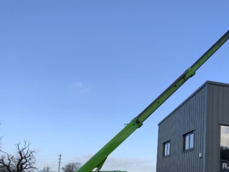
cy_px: 131
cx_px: 178
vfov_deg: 29.2
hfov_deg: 37.7
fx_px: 324
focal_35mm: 49
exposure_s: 1/898
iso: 16
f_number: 1.8
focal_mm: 3
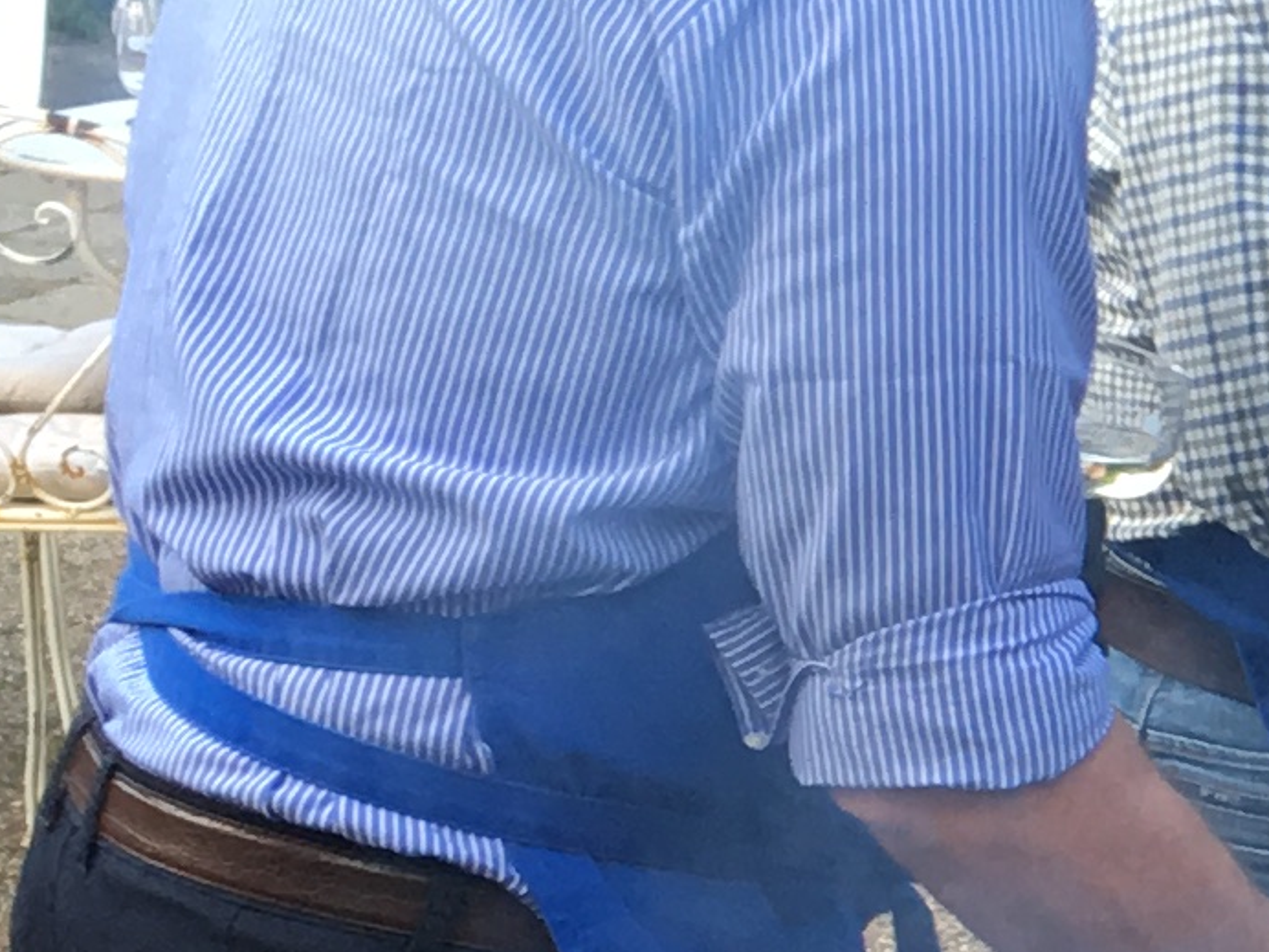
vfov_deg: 8.7
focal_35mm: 169
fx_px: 6195
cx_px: 2588
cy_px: 1068
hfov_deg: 10.7
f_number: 2.2
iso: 40
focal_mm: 4.15
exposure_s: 1/100
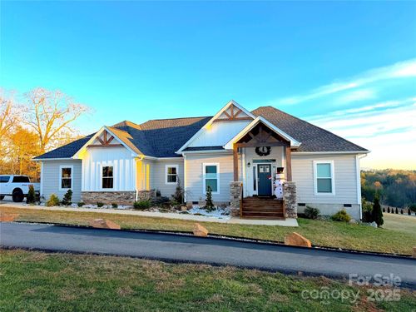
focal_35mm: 24
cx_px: 208
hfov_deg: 71.6
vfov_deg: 56.8
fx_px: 288
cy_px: 156
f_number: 1.78
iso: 80
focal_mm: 6.76
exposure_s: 1/1005
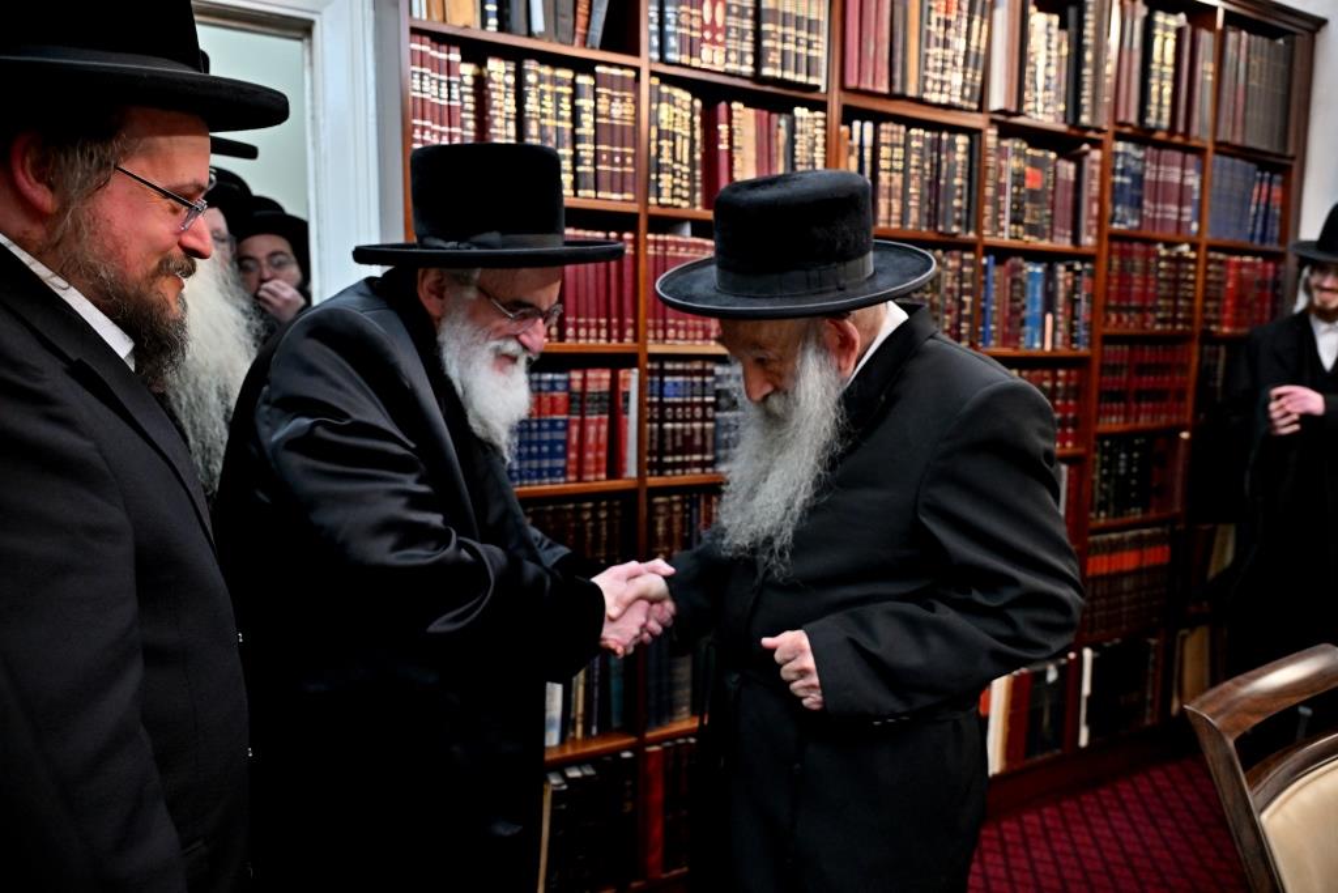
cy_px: 446
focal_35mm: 24
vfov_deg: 53.1
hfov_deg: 73.7
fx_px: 892
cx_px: 669
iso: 1000
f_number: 4
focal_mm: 24
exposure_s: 1/160
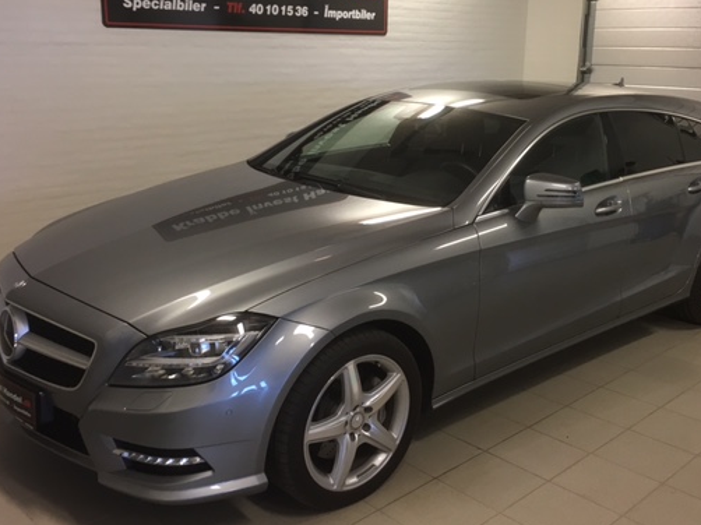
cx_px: 384
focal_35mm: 37
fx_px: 749
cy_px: 207
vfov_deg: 38.5
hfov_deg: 50.1
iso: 100
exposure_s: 1/33
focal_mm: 4.15
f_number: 2.2
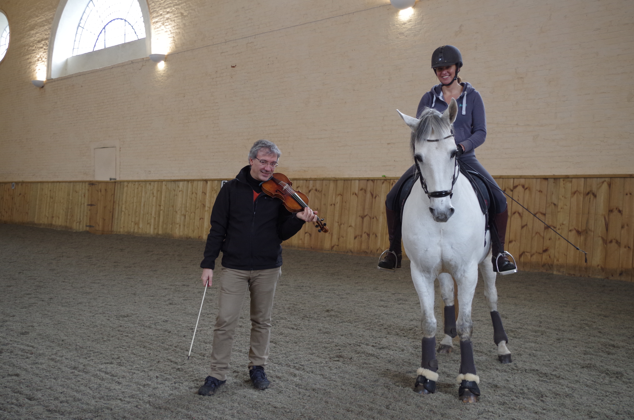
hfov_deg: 49.6
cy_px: 210
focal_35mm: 39
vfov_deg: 34.1
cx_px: 317
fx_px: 685
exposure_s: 1/50
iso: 800
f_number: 4
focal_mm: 26.25
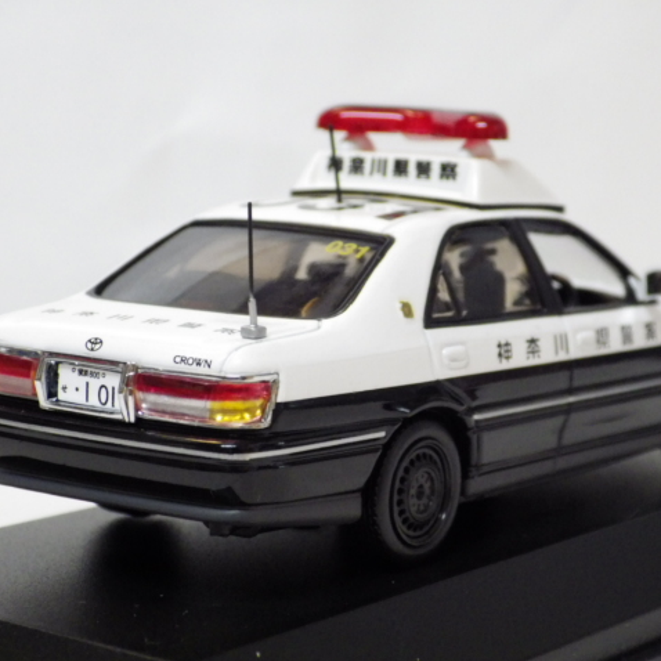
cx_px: 351
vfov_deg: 16.9
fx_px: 2225
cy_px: 330
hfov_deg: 16.9
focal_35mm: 103
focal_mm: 15.6
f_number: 4.4
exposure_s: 1/45
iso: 800
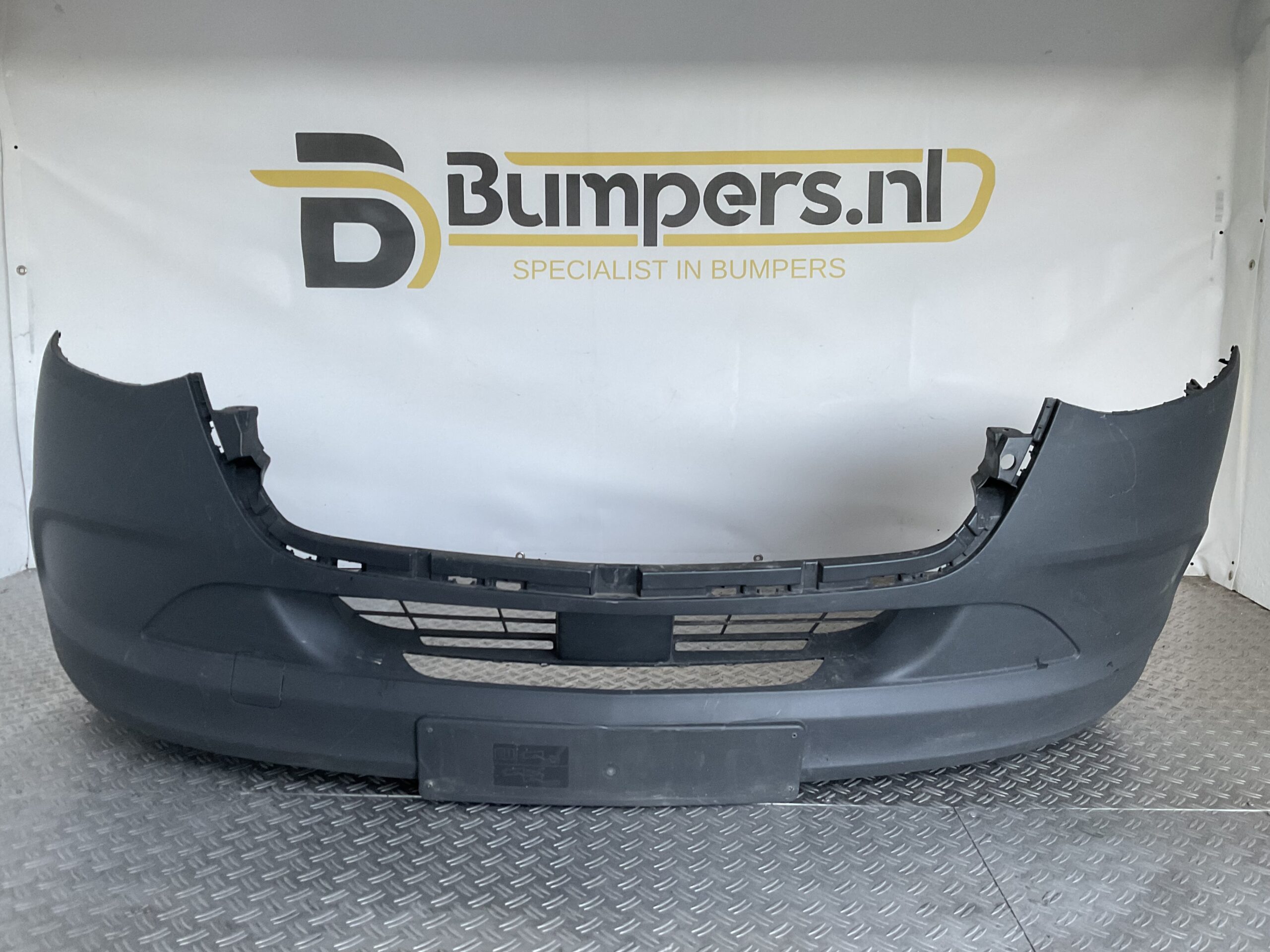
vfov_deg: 48.2
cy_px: 476
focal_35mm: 29
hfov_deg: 61.7
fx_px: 1064
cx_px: 635
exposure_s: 1/60
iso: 64
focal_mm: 3
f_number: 1.8
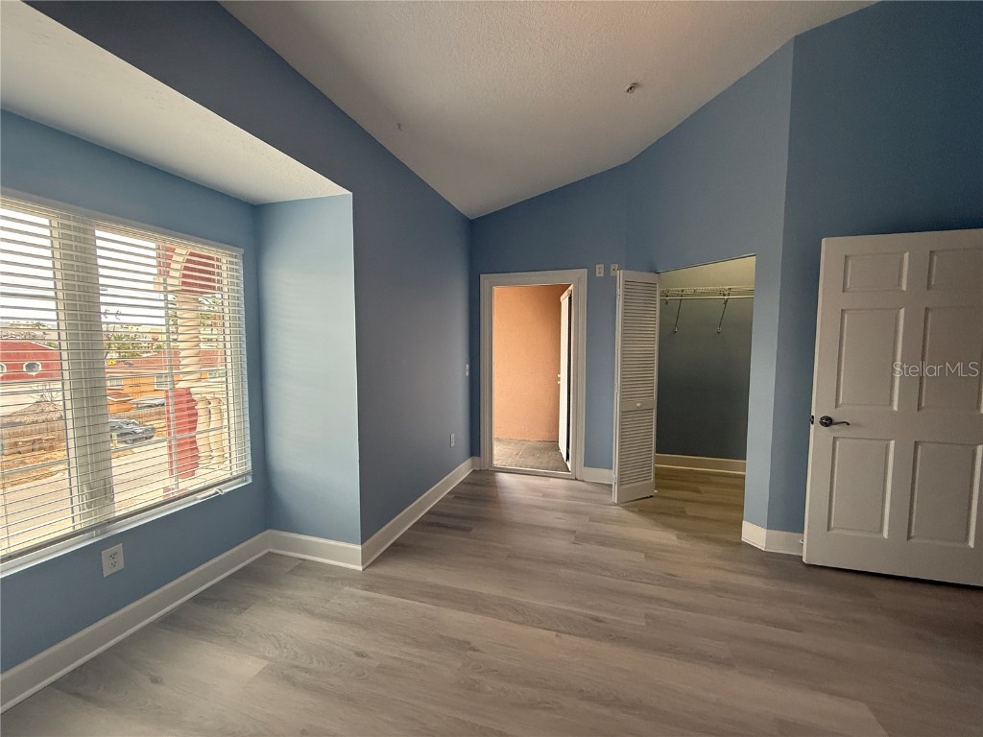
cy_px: 368
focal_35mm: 14
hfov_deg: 102.1
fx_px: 398
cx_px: 492
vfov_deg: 85.7
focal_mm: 2.22
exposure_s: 1/120
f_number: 2.2
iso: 200
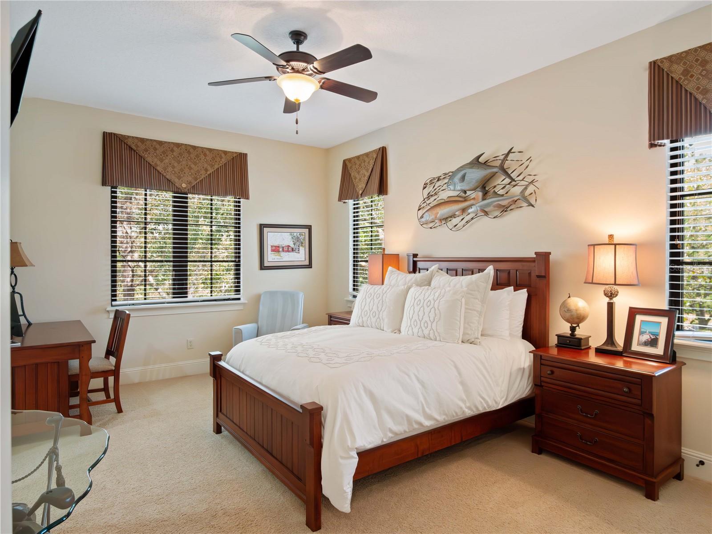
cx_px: 356
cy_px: 267
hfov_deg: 81.7
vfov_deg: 66.0
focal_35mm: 20
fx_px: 411
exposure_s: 1/60
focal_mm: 10
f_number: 5
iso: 2500
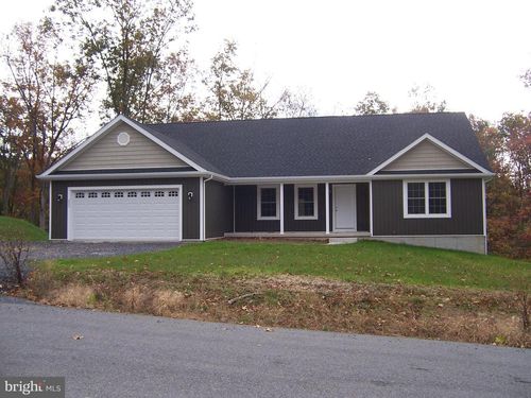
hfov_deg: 55.4
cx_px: 266
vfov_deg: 42.9
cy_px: 199
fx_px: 506
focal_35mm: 33
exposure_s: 1/180
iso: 80
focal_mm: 5.5
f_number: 3.4
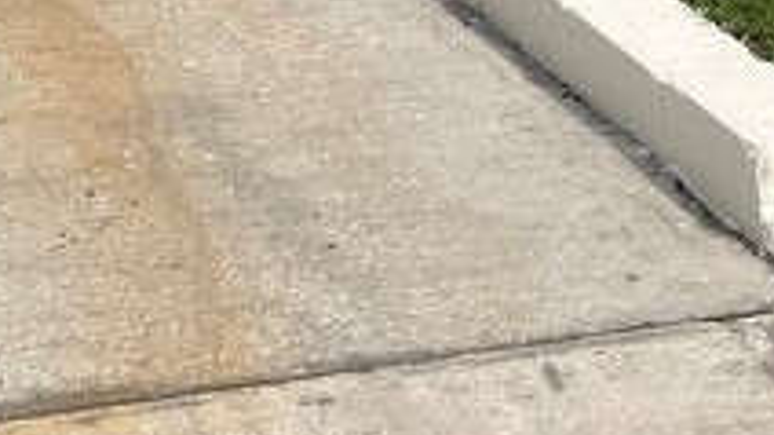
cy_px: -475
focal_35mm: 137
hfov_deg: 15.7
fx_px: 2810
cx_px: 445
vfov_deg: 8.3
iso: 50
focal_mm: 5.1
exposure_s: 1/6897
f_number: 1.6
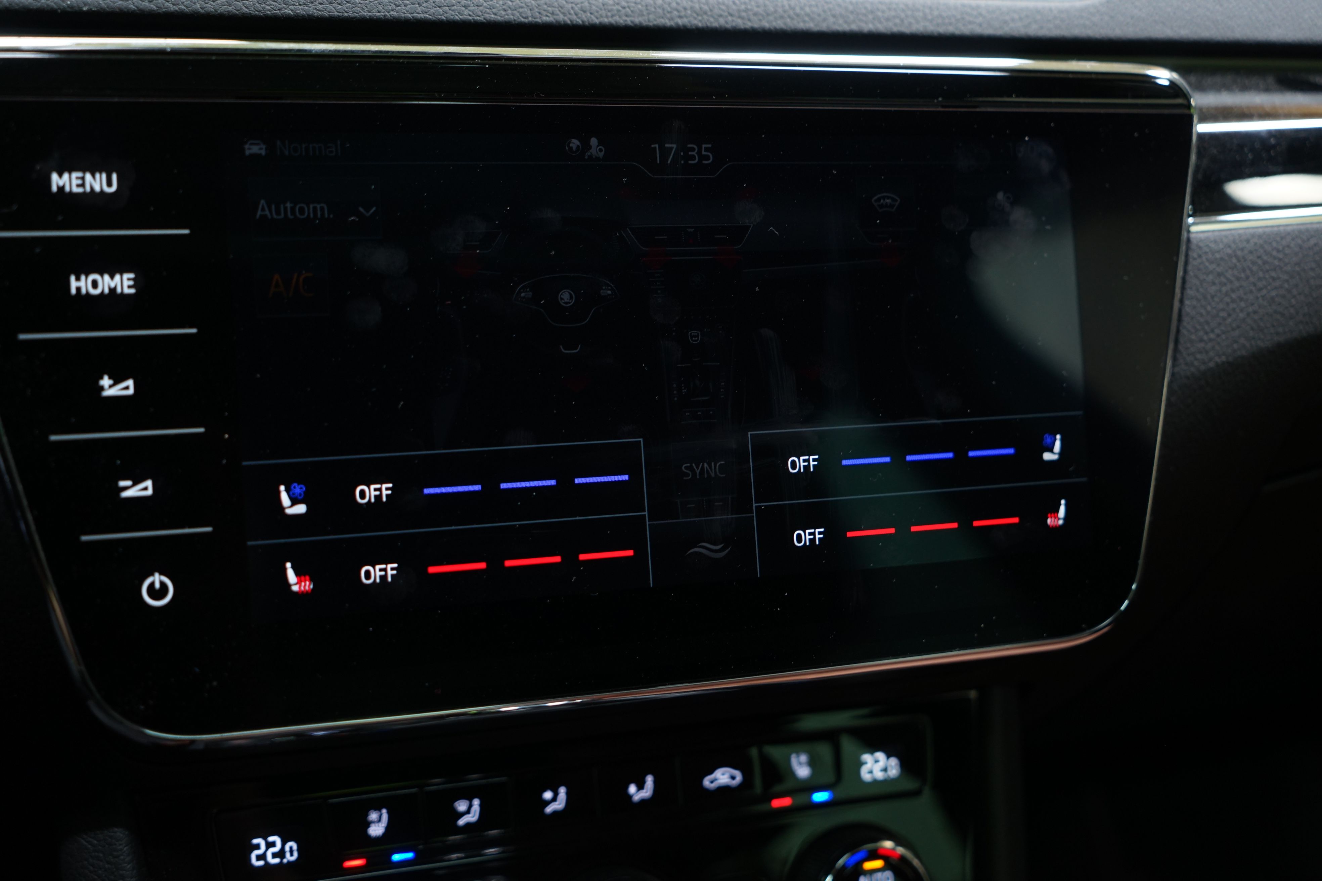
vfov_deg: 31.2
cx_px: 661
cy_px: 440
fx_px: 1579
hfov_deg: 45.4
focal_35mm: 43
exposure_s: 1/20
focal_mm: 43
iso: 800
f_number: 4.5
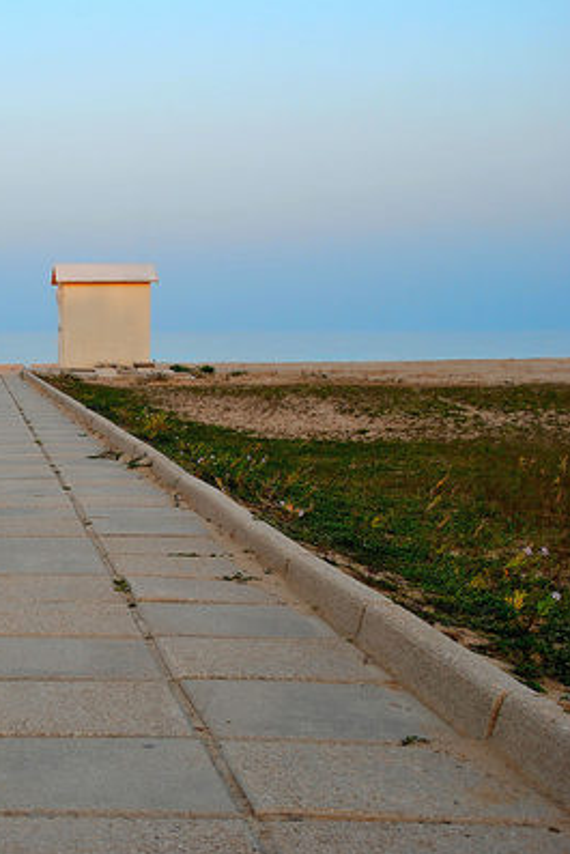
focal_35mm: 68
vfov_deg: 29.6
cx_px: -37
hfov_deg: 19.3
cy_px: 427
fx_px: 1613
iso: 100
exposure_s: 1/80
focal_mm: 30
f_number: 8
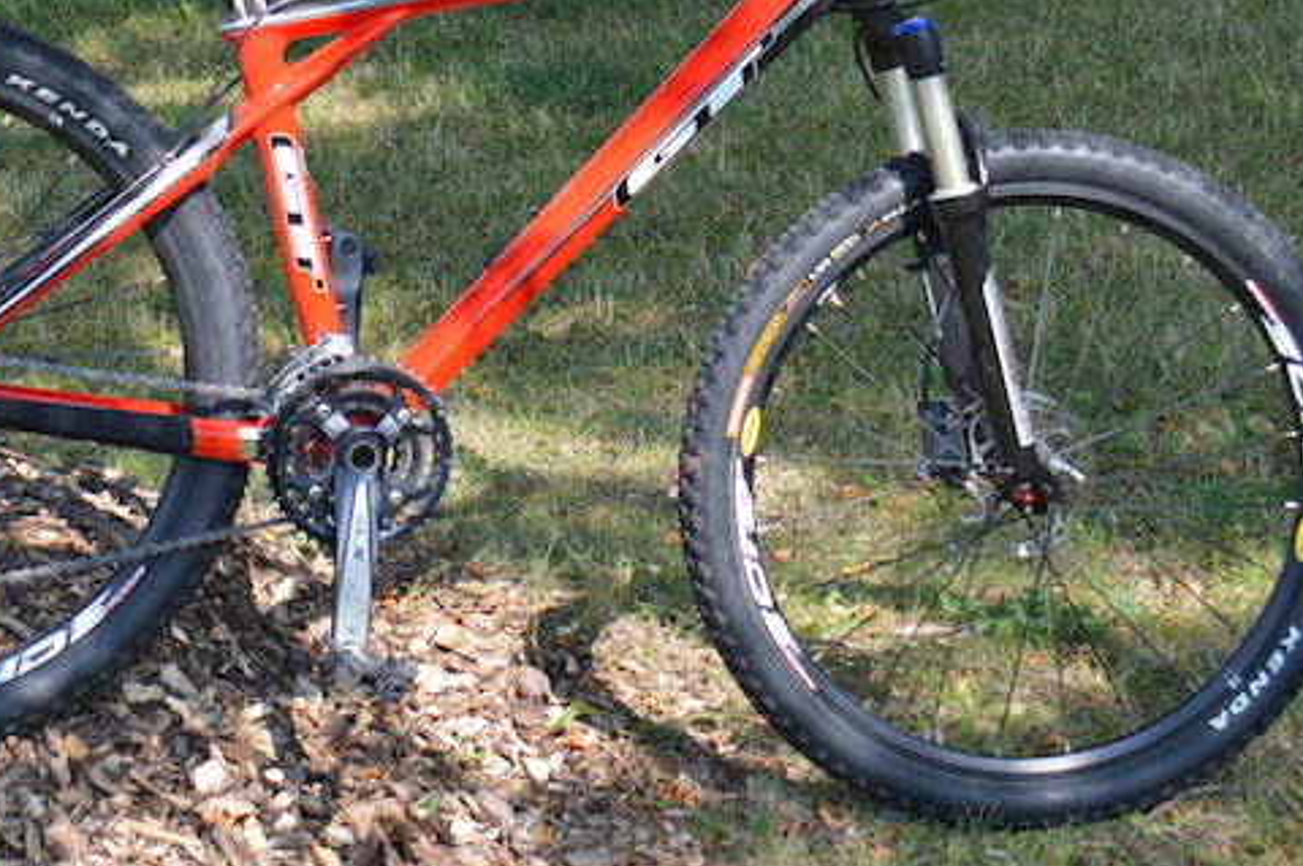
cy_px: 242
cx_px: 440
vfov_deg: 14.3
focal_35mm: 95
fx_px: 3435
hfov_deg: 21.4
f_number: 6.3
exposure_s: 1/160
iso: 100
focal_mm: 38
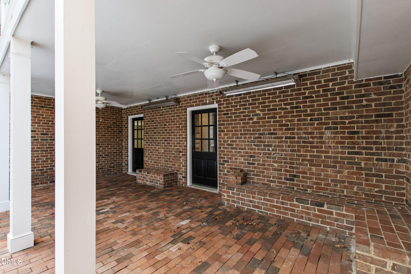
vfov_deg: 77.3
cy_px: 137
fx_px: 171
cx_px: 206
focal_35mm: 15
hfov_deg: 100.4
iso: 100
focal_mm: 10
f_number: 8
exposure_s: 1/5
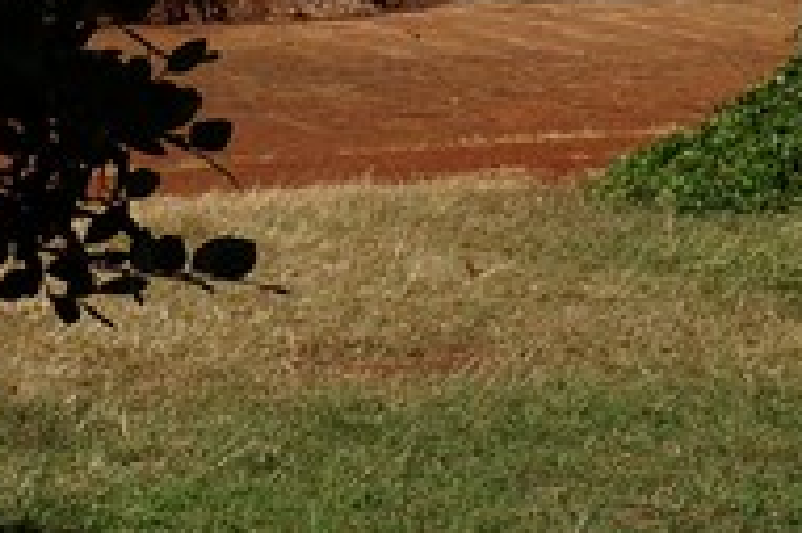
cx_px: 1793
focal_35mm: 274
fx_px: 6102
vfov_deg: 4.9
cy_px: -487
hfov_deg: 7.2
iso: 100
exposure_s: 1/400
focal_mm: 29
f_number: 9
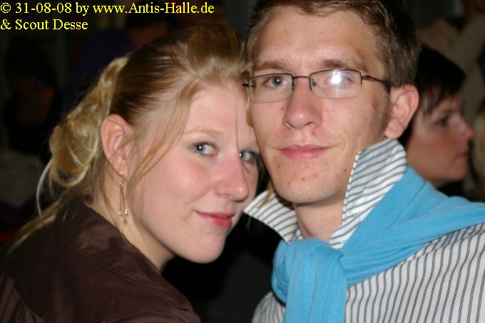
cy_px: 162
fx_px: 908
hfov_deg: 29.9
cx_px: 242
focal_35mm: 68
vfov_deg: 20.1
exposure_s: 1/60
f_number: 4.5
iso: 200
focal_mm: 45
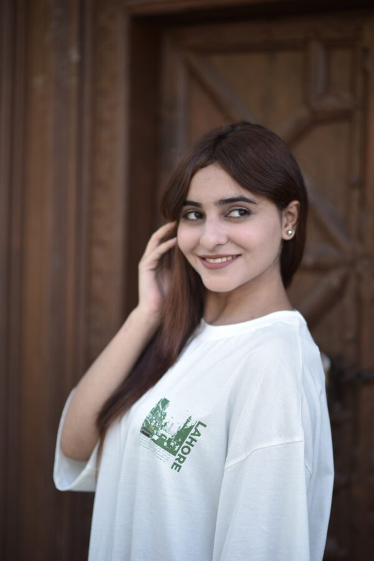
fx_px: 1323
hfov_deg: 16.1
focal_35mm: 85
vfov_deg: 23.9
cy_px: 280
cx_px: 187
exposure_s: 1/500
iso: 160
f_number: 1.8
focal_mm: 85
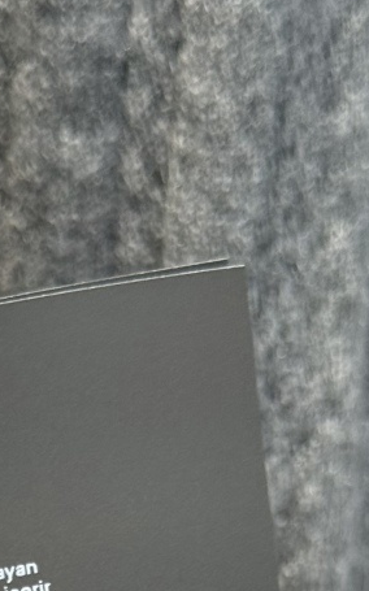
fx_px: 2593
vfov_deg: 12.5
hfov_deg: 8.1
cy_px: 843
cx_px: 40
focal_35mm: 161
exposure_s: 1/50
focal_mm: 6.76
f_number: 1.78
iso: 100
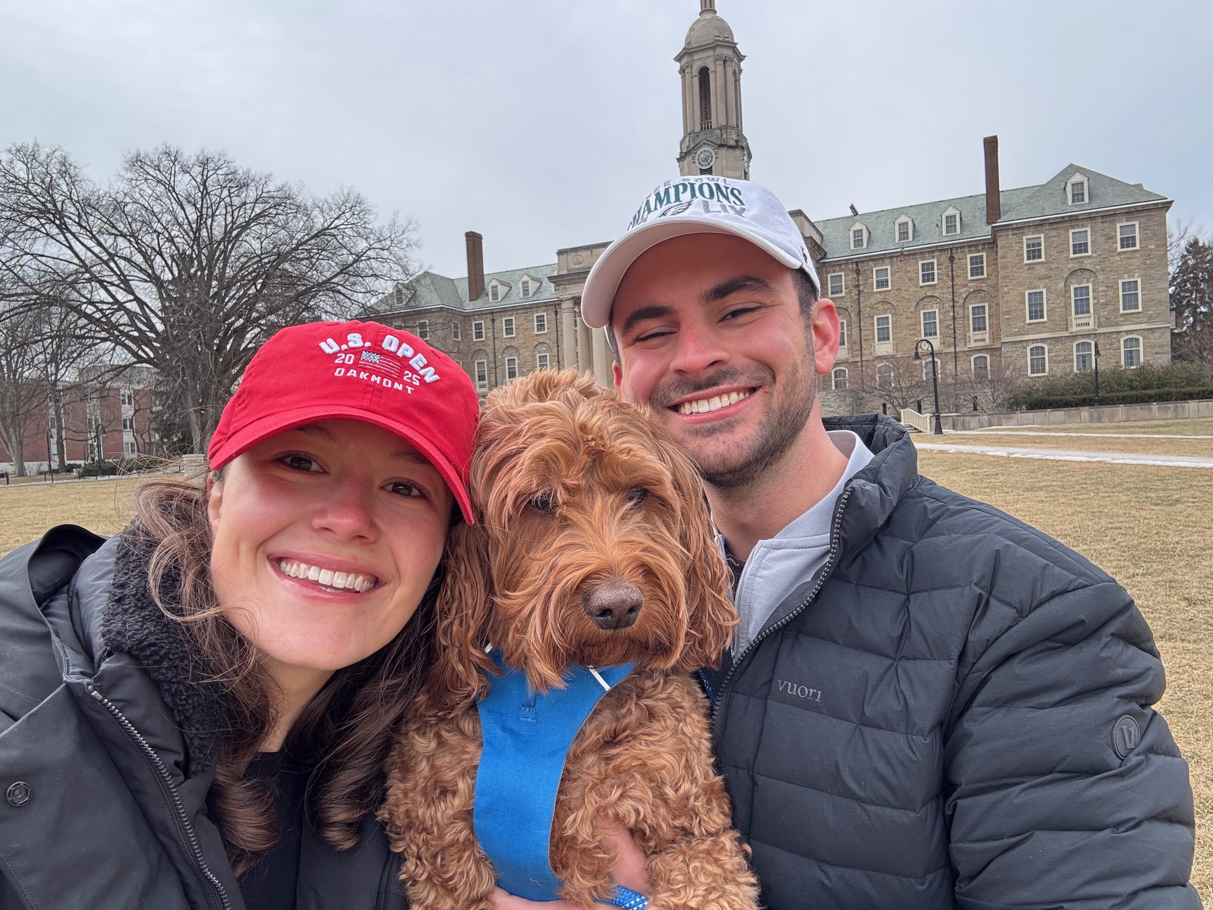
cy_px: 455
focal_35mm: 23
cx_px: 606
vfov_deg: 58.9
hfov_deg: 73.9
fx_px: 806
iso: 25
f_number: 1.9
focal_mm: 2.69
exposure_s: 1/264
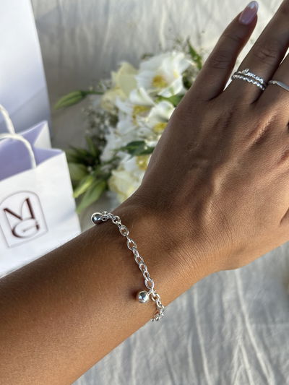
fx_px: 534
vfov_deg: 39.6
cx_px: 144
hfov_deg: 30.3
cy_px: 192
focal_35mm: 48
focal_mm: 6.86
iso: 64
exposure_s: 1/685
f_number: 1.78
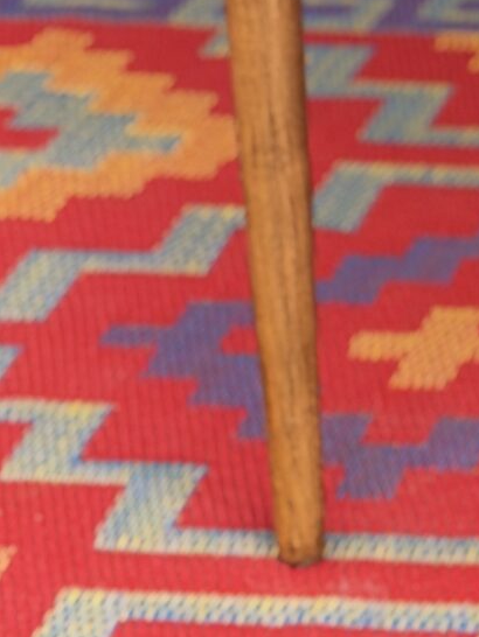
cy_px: -248
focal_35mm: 225
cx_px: 1008
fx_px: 4148
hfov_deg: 6.4
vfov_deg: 8.6
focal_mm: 6.76
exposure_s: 1/147
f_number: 1.78
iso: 50
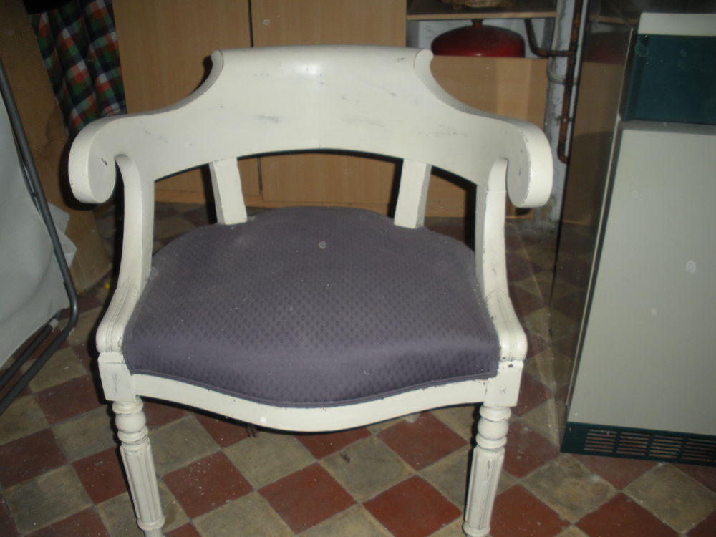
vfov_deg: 39.7
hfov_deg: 51.4
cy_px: 268
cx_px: 358
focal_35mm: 36
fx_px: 745
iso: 122
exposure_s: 1/60
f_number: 3.5
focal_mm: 6.3
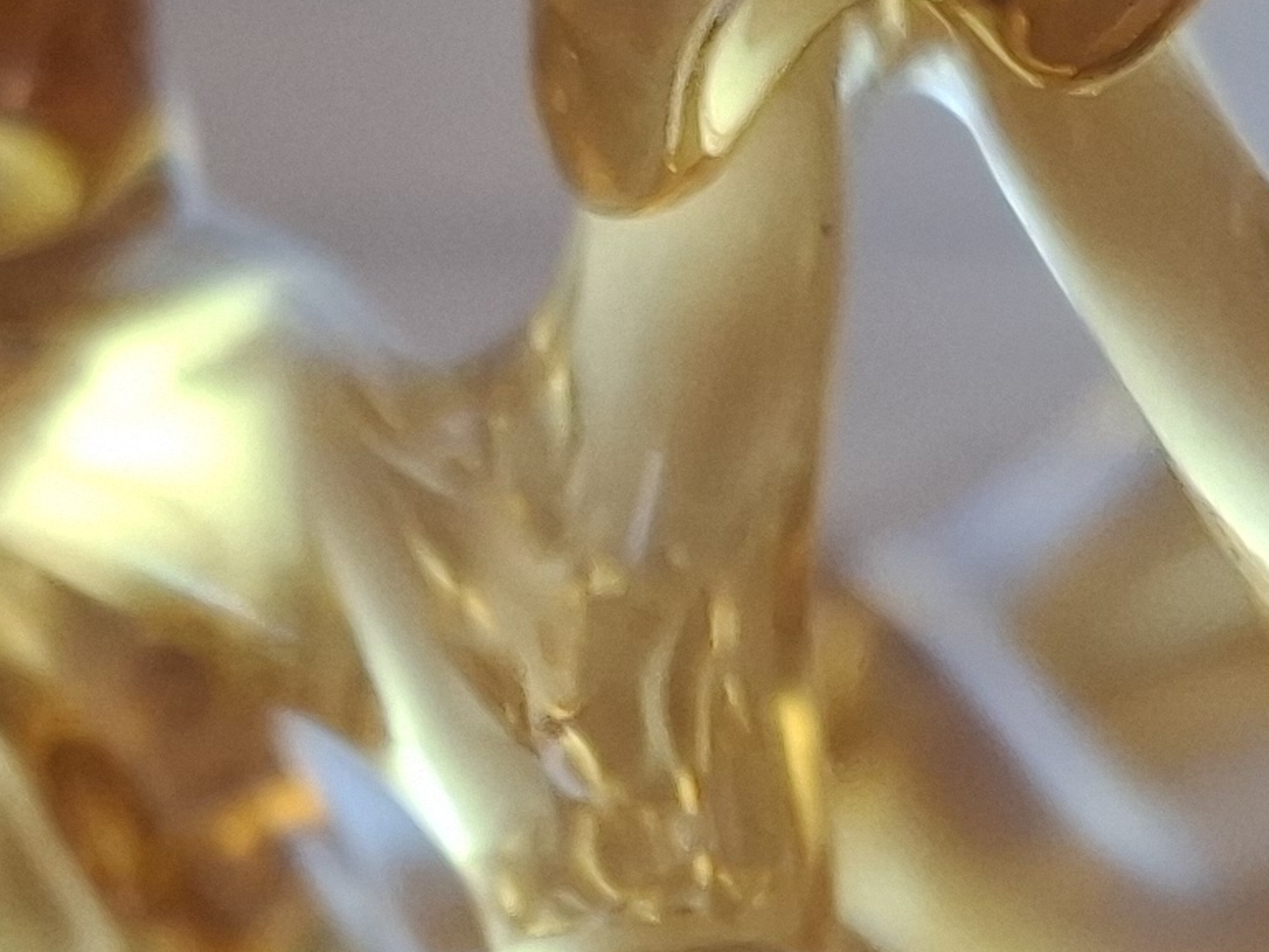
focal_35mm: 122
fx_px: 4473
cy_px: 1188
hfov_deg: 16.1
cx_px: 739
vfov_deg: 11.9
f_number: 1.8
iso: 320
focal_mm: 5.54
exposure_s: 1/50
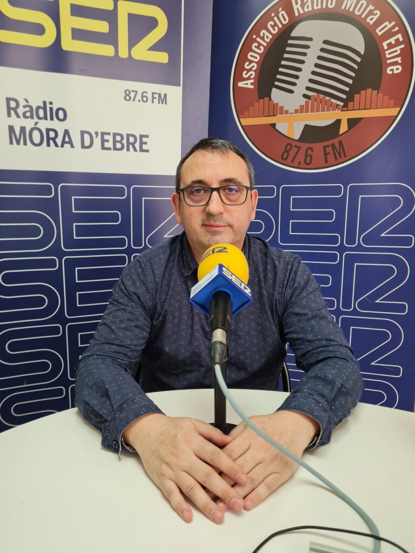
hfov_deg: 53.1
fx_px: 416
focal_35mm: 26
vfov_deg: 67.3
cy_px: 276
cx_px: 208
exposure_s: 1/100
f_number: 1.8
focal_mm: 5.4
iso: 100
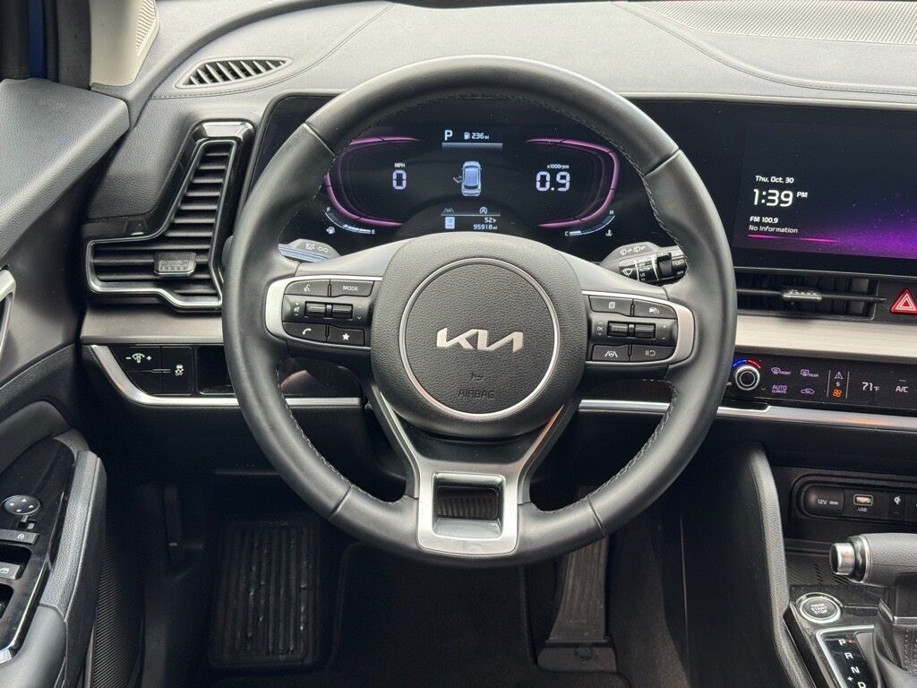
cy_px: 344
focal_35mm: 48
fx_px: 1272
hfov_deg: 39.7
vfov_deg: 30.3
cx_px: 458
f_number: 1.78
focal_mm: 6.76
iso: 100
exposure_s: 1/89
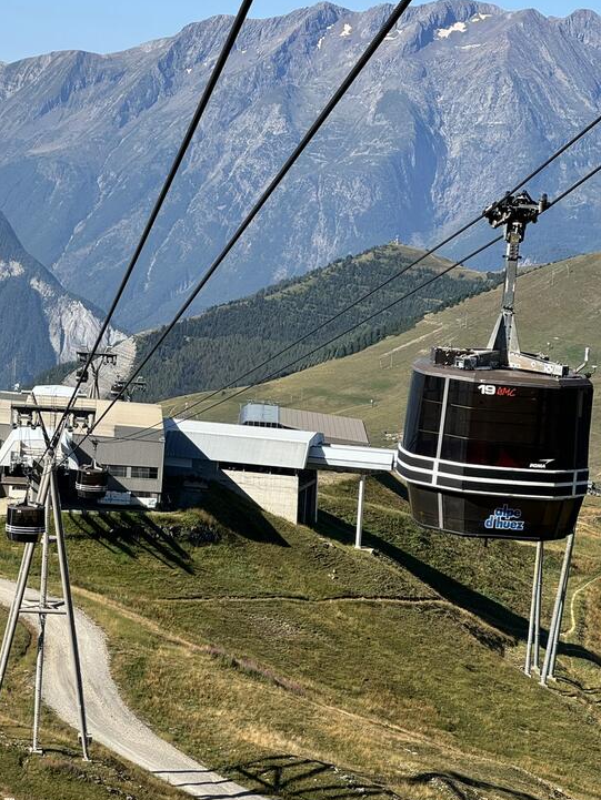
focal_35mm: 110
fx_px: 2546
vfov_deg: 17.9
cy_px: 337
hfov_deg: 13.5
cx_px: 232
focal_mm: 9
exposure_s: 1/481
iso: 25
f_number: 2.8
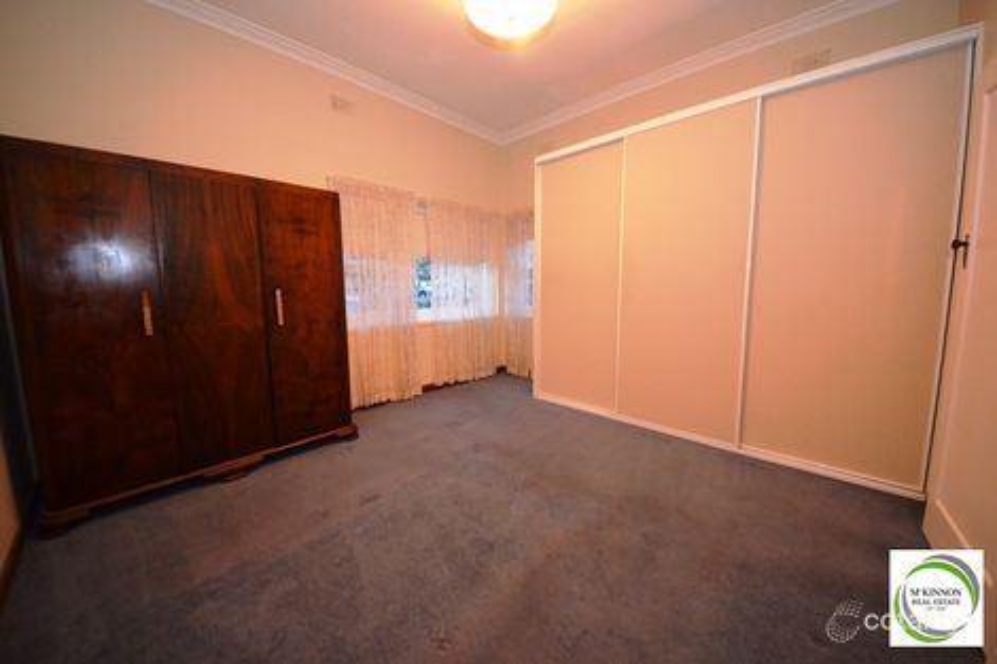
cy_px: 332
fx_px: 332
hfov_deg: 112.6
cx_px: 498
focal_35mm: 12
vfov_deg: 90.0
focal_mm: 8
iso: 3200
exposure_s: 1/60
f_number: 4.5
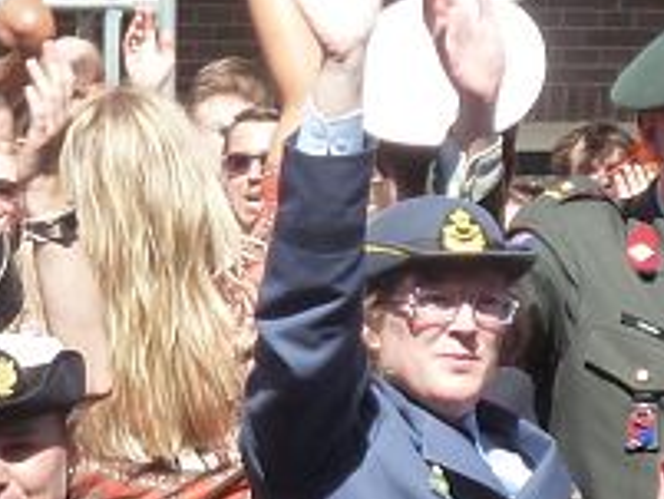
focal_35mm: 698
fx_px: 13397
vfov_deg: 2.1
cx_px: -13
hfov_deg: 2.8
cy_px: 420
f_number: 4.5
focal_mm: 22.5
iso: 125
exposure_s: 1/200
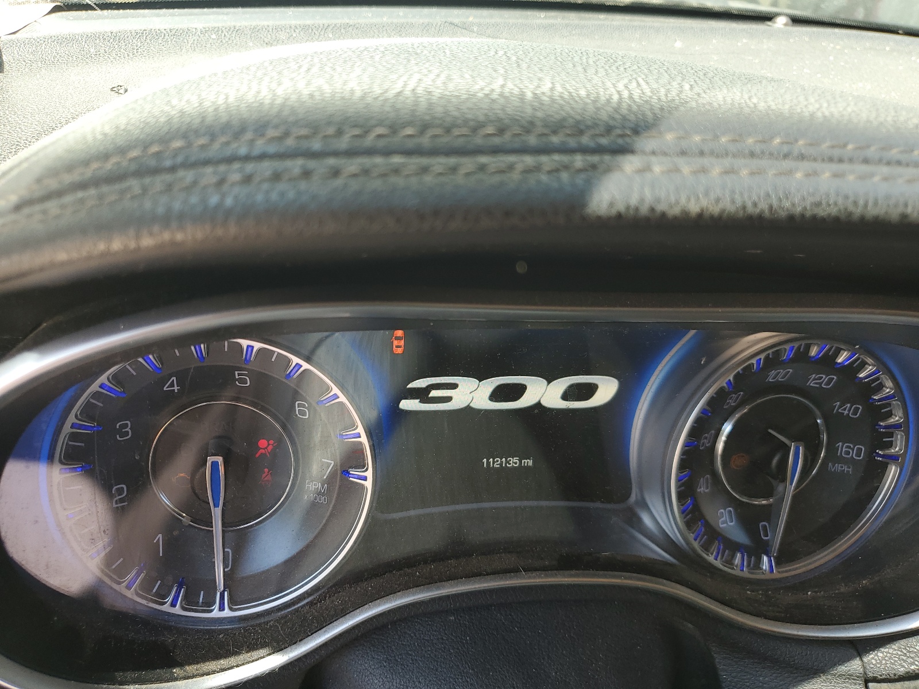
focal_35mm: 26
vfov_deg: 53.1
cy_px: 344
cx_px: 460
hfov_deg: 67.3
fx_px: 690
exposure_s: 1/156
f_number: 1.5
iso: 50
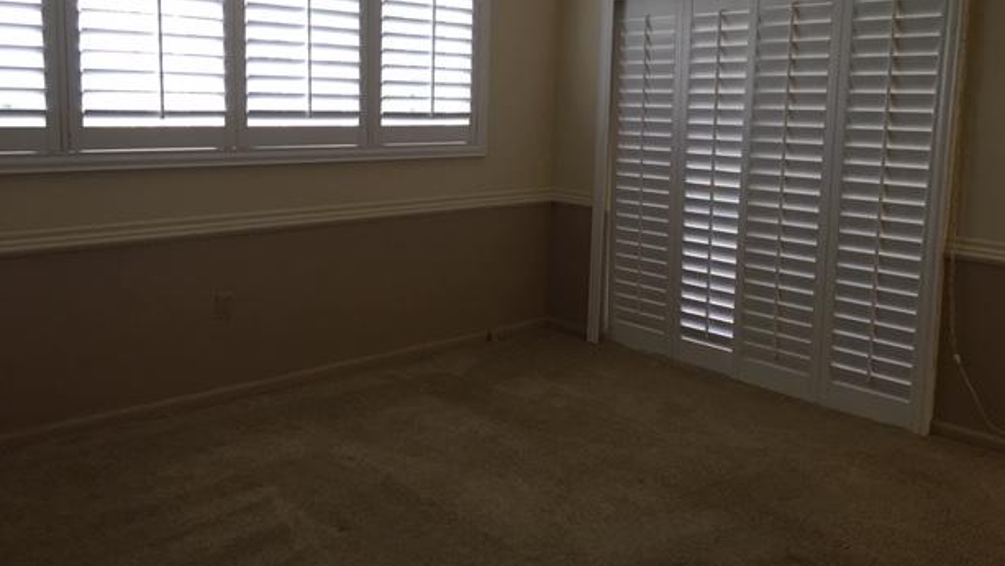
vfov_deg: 35.4
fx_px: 880
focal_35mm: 33
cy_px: 210
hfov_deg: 59.5
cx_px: 512
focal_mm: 4.15
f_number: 2.2
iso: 100
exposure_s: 1/30
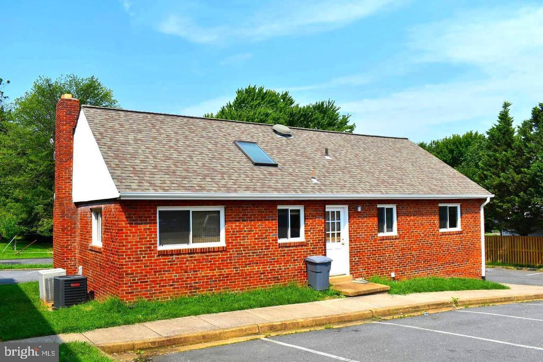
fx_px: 452
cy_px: 181
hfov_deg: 61.9
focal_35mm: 30
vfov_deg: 43.6
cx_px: 272
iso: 100
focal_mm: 20
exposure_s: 1/320
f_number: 9
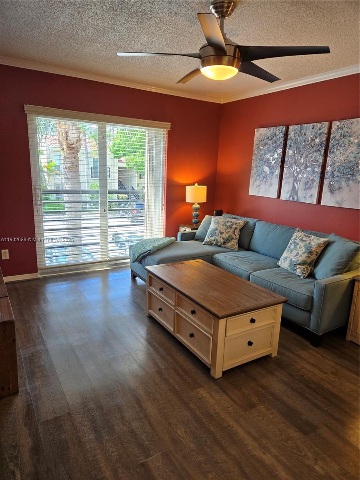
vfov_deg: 73.9
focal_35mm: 23
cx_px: 180
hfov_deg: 58.9
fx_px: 319
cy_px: 240
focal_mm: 5.4
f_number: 1.8
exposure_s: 1/120
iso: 100
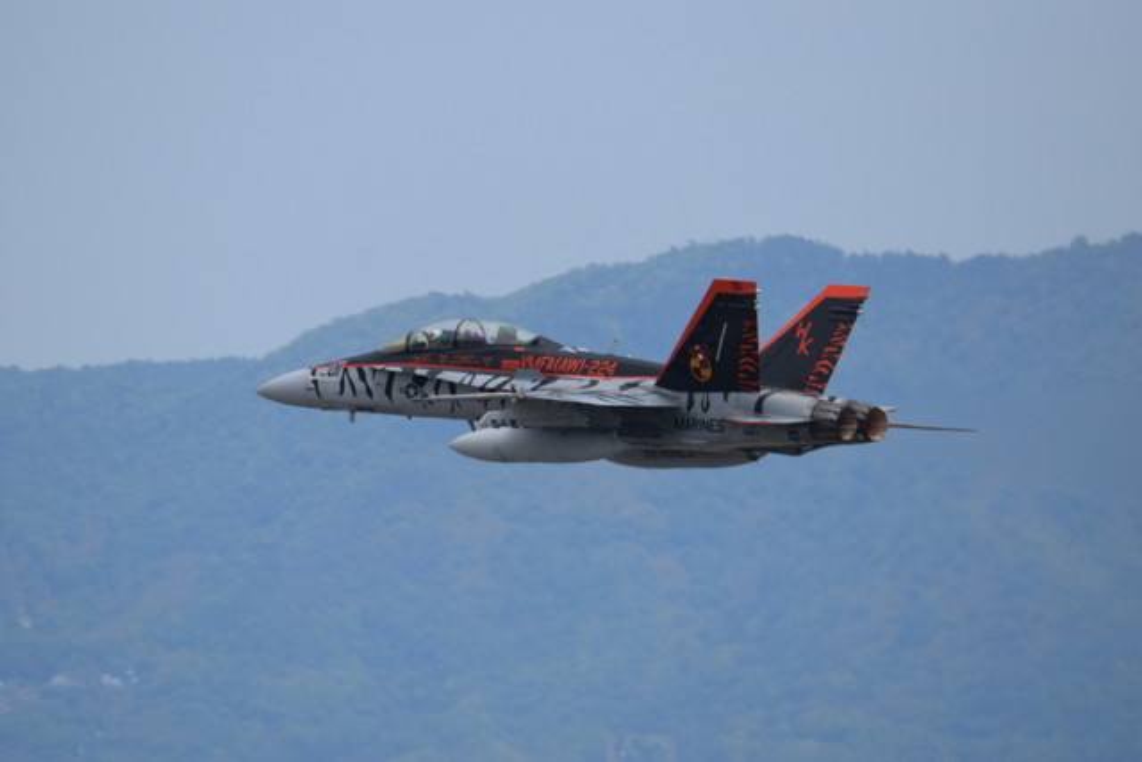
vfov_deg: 1.7
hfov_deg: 2.5
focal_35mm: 825
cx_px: 571
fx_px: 26175
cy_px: 381
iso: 400
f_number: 8
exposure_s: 1/2000
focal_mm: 550
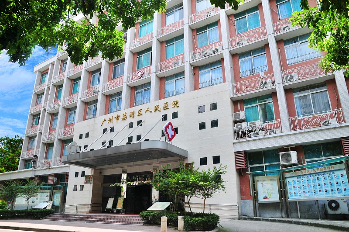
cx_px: 174
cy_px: 116
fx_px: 247
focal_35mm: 26
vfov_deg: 50.3
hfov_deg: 70.5
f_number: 5.6
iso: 160
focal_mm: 17
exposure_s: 1/250
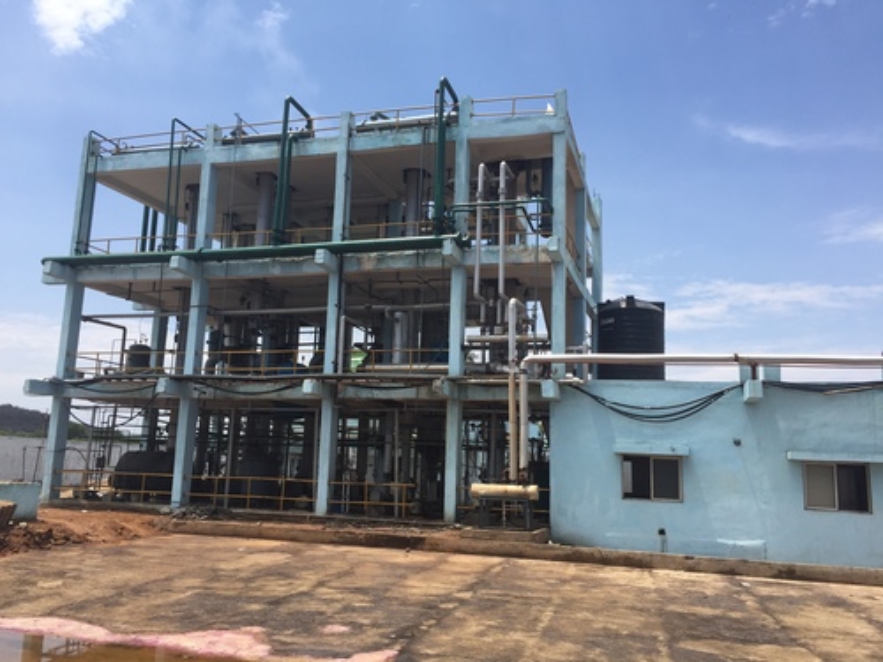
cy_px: 331
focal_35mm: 29
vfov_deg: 48.2
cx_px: 442
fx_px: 740
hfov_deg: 61.7
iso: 32
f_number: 2.2
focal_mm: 4.15
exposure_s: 1/1883
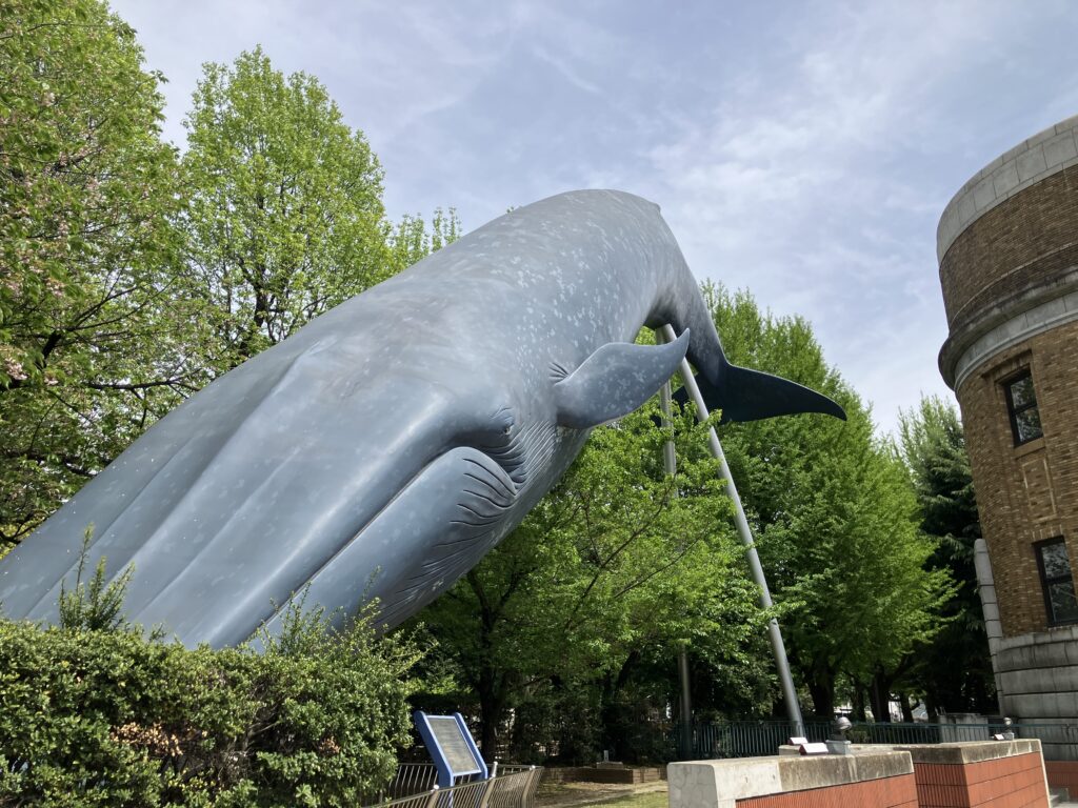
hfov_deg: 63.4
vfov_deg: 49.7
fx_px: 872
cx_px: 539
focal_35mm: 28
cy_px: 404
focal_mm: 3.99
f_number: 1.8
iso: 32
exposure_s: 1/2208
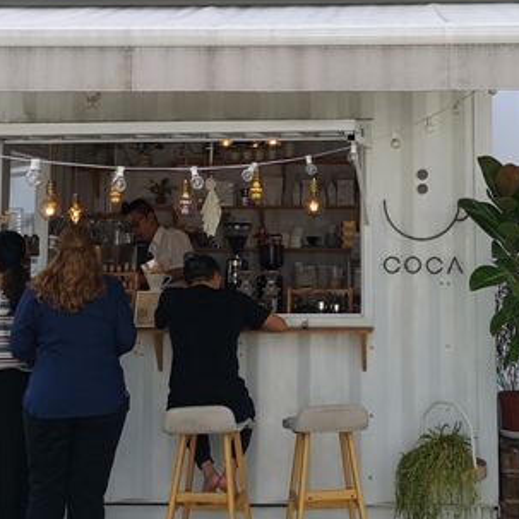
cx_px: 322
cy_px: 159
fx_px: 1069
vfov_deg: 27.1
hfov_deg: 27.2
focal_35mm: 63
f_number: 1.8
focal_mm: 3.95
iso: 50
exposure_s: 1/1006
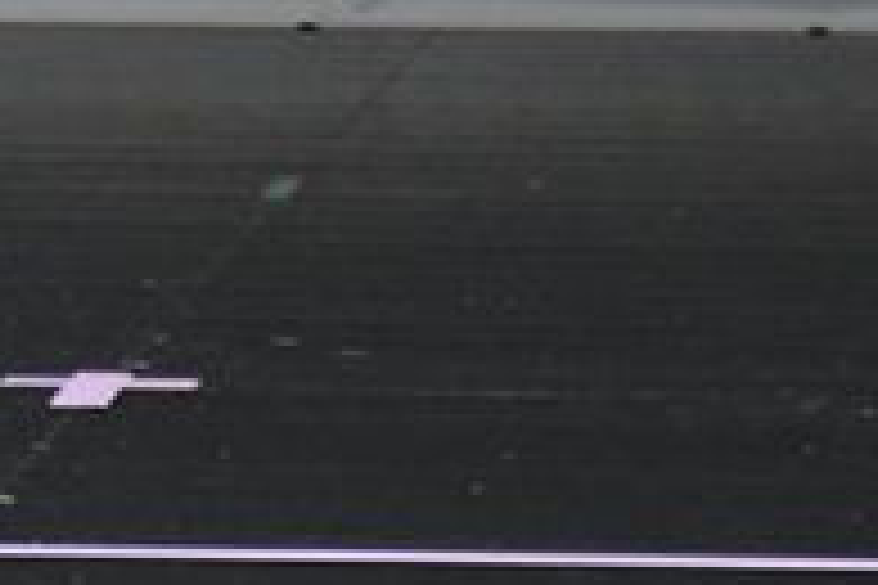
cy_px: -72
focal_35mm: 1793
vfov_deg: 0.8
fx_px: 43726
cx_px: -434
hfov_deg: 1.1
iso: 4000
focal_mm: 300
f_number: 5.6
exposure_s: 1/400
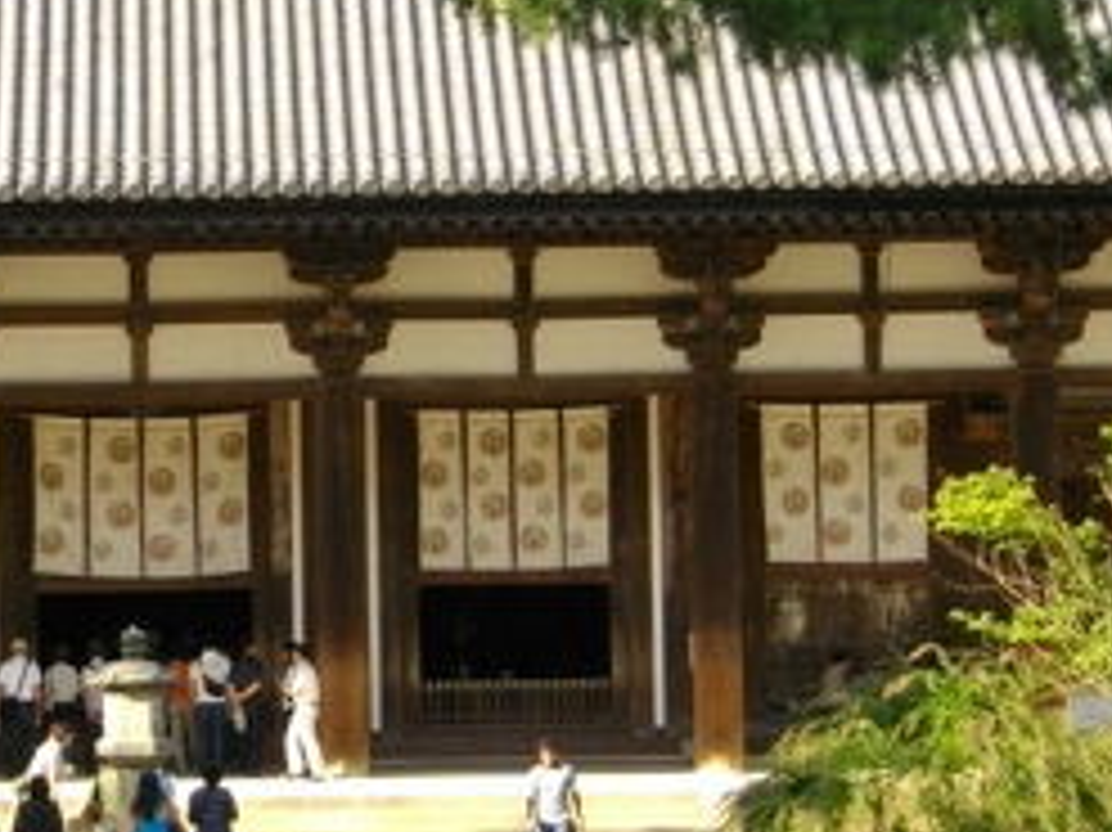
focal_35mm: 200
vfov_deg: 7.4
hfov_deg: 9.9
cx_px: 212
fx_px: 6422
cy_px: 272
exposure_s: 1/200
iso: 100
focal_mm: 13.7
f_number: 4.6
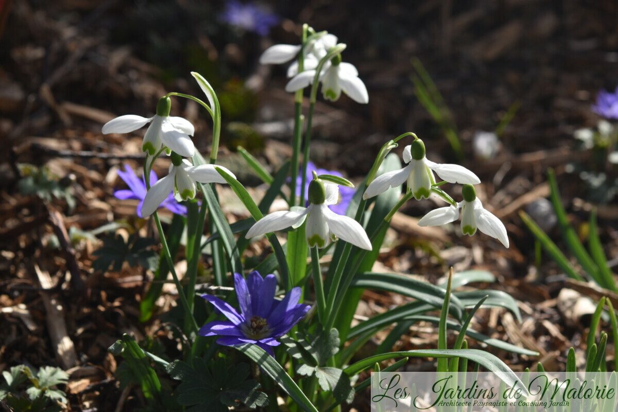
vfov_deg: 15.2
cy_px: 206
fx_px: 1545
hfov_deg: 22.6
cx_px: 309
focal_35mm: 90
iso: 200
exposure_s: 1/500
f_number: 7.1
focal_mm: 60
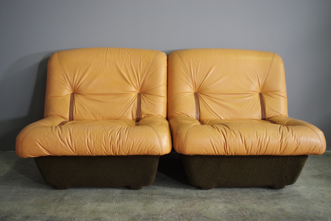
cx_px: 166
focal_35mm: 39
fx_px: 359
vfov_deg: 34.2
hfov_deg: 49.6
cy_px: 110
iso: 800
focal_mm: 26.25
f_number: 4
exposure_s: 1/60
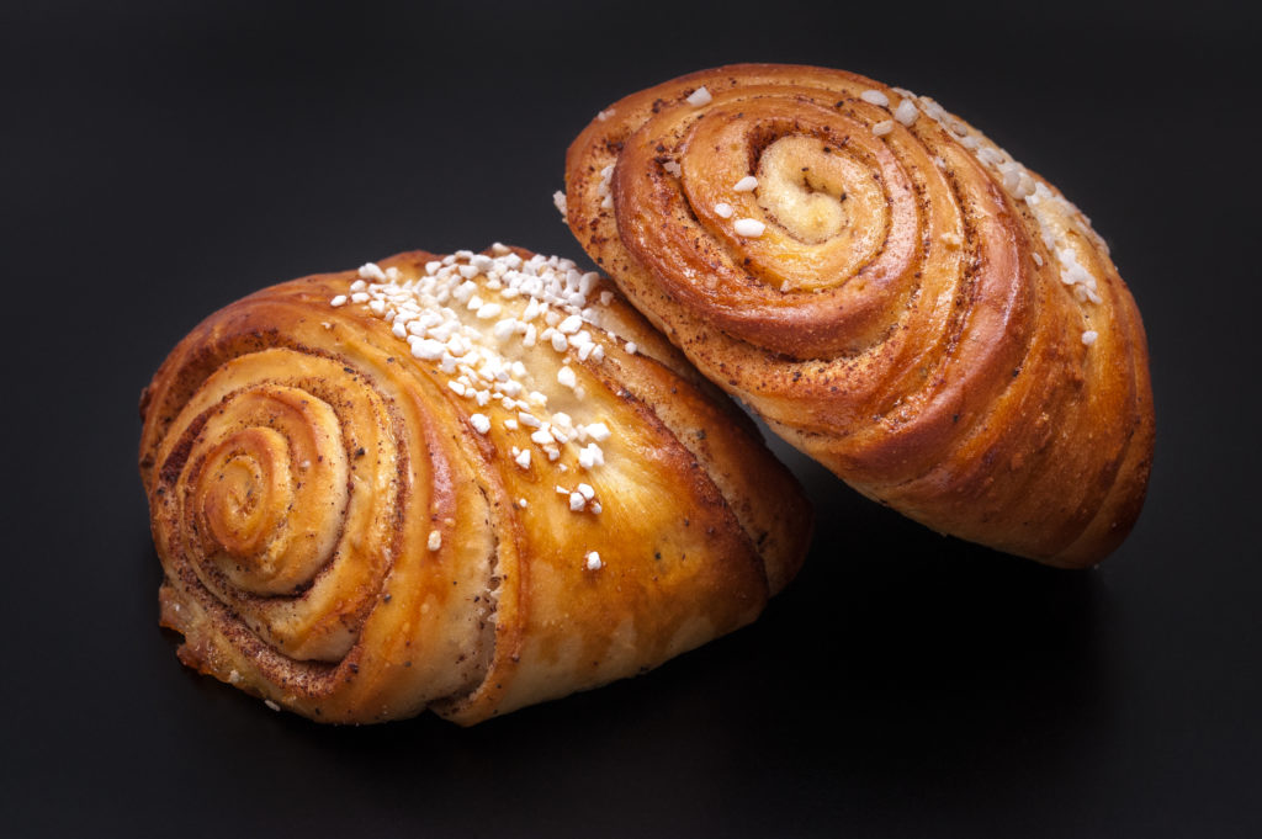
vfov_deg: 13.0
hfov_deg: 19.5
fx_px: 3678
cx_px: 631
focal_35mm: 105
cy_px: 420
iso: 2500
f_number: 22
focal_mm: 105
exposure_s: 1/200
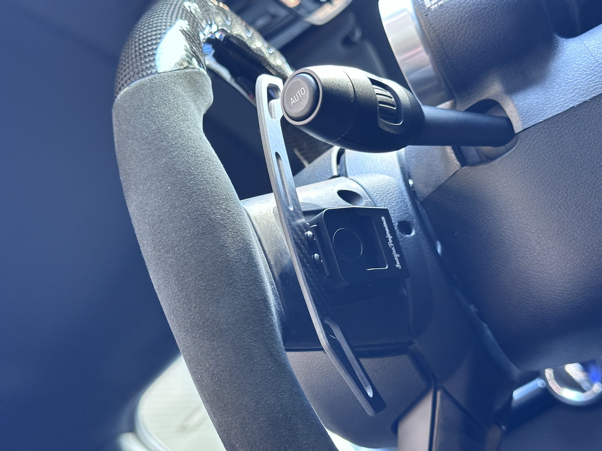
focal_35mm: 48
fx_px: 835
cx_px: 301
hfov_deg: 39.7
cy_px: 226
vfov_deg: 30.3
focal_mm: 6.86
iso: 250
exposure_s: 1/52
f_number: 1.78
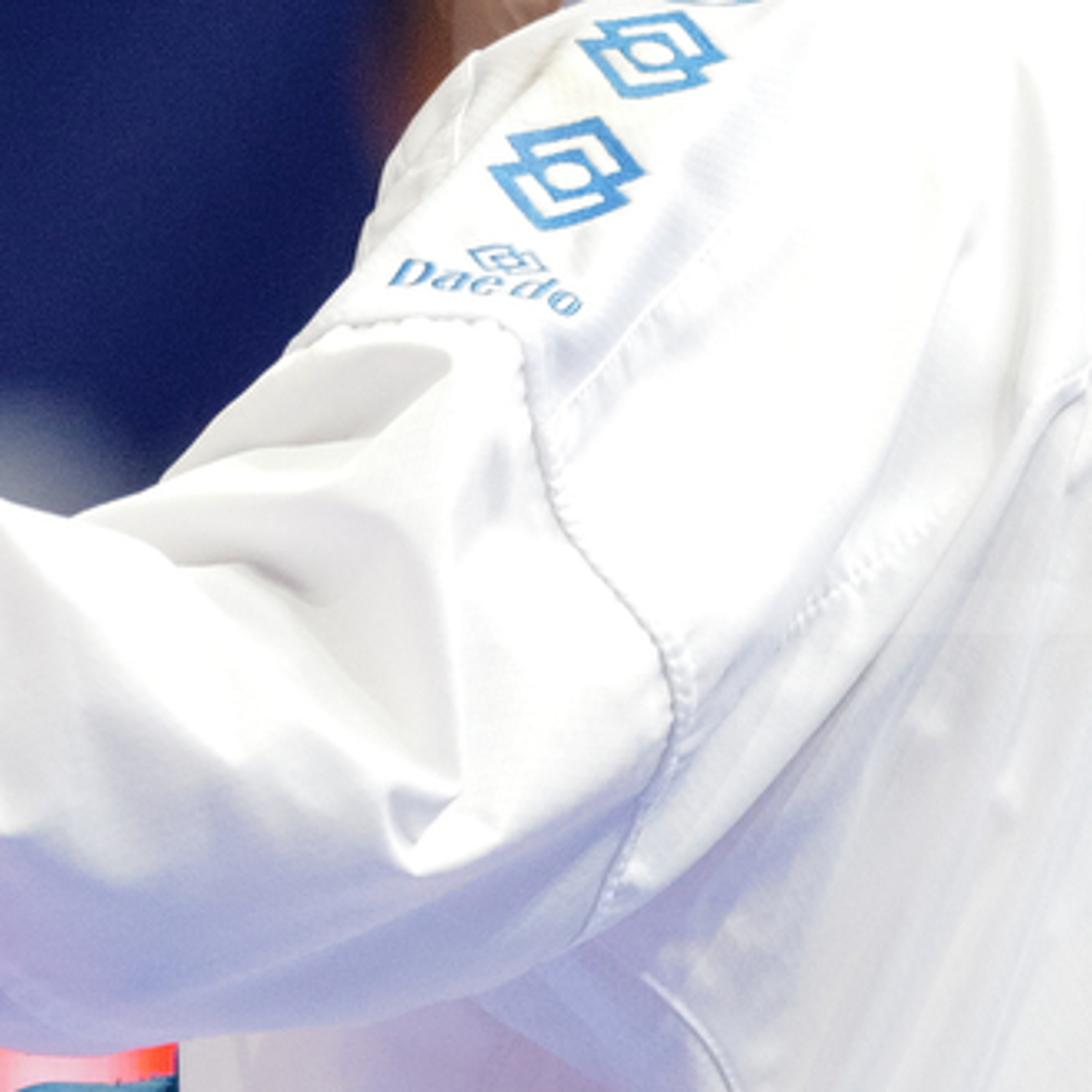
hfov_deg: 1.4
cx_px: -541
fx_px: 45969
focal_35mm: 1288
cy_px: 269
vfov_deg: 1.4
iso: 3200
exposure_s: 1/1000
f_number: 2.8
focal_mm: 200
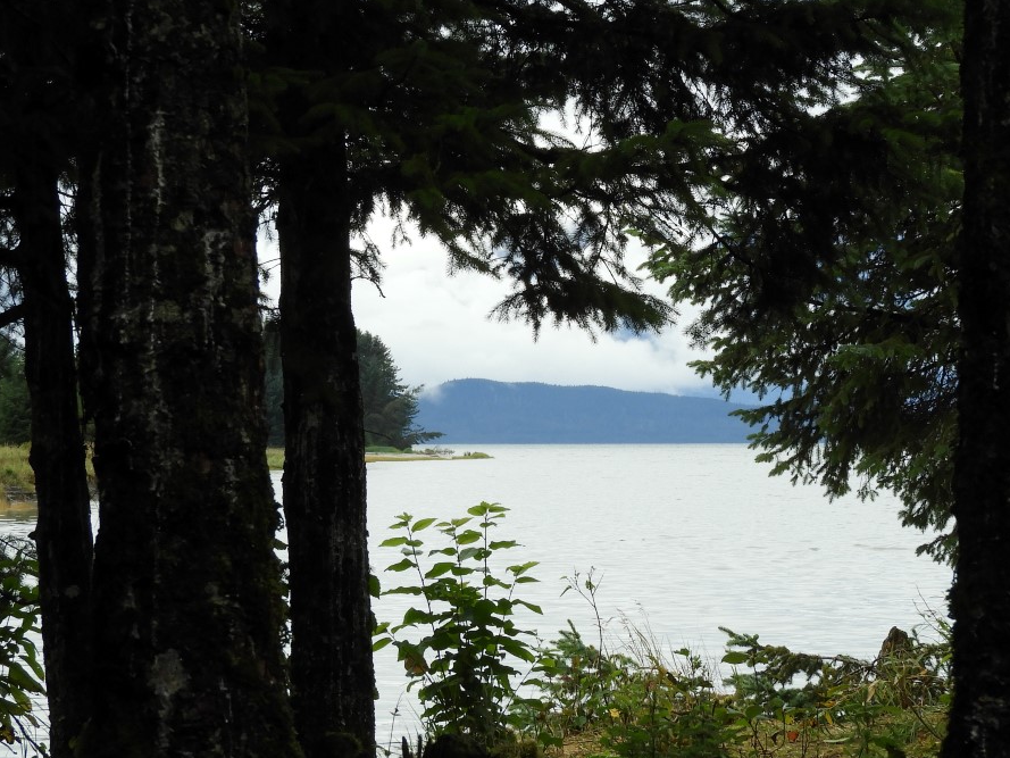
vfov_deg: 8.7
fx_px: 4961
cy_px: 247
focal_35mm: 170
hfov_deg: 11.6
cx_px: 613
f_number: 4.8
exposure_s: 1/320
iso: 100
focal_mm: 18.8
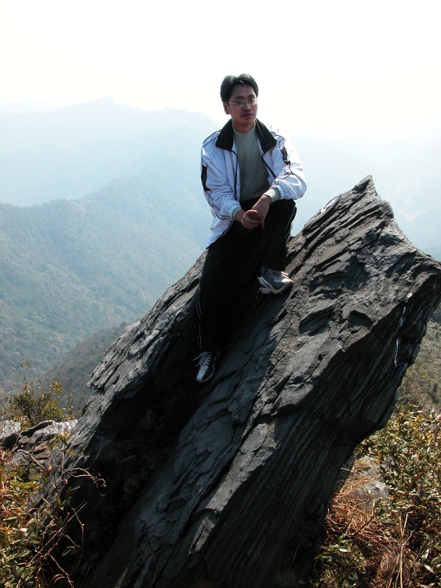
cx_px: 220
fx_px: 595
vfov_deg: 52.6
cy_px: 294
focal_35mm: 35
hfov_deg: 40.7
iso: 100
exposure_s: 1/91.9
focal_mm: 8.9
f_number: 4
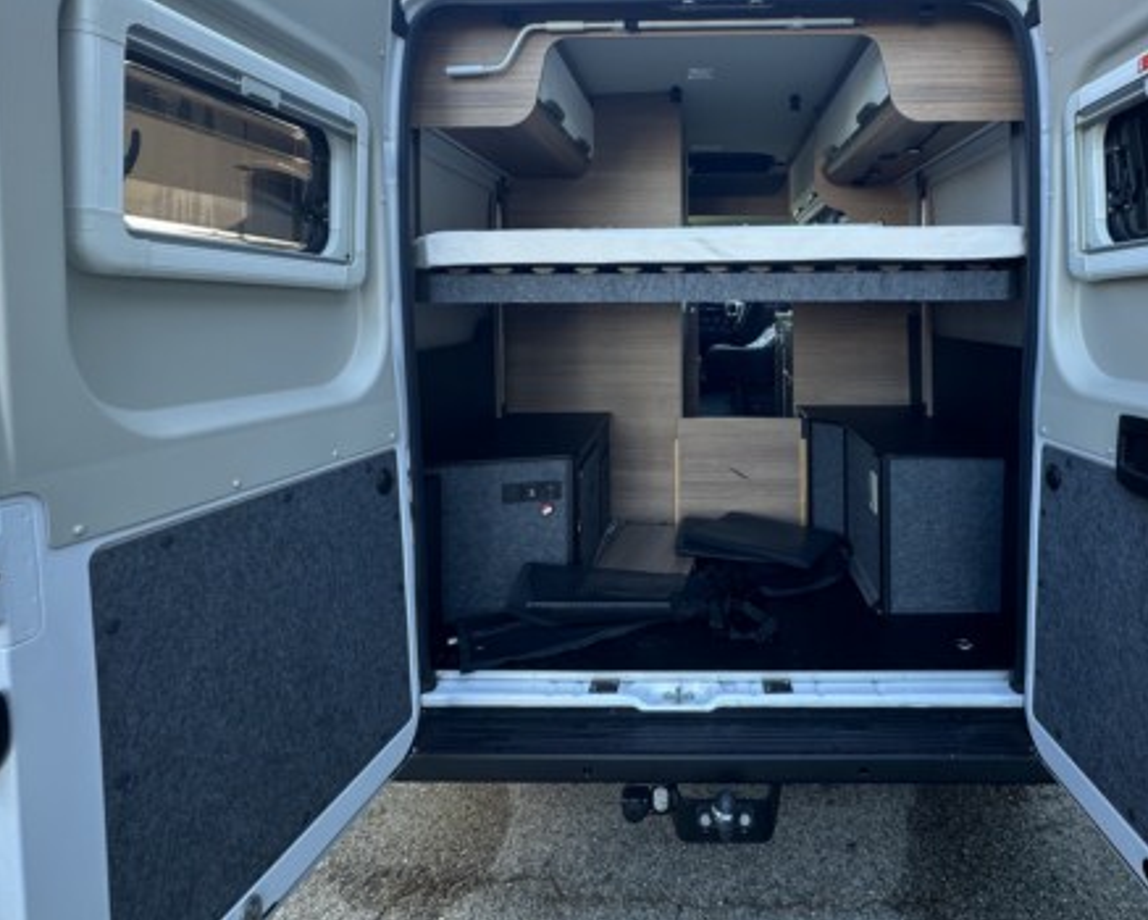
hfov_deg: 79.4
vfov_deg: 66.9
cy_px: 334
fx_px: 680
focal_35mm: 20
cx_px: 688
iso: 64
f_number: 2.2
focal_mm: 2.22
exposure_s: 1/99
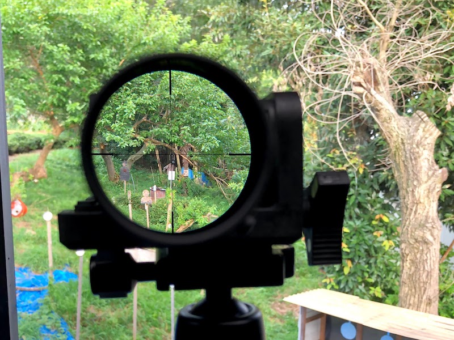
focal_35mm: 28
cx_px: 227
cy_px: 170
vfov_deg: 49.7
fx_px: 367
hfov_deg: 63.4
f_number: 1.8
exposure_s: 1/120
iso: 80
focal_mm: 3.99
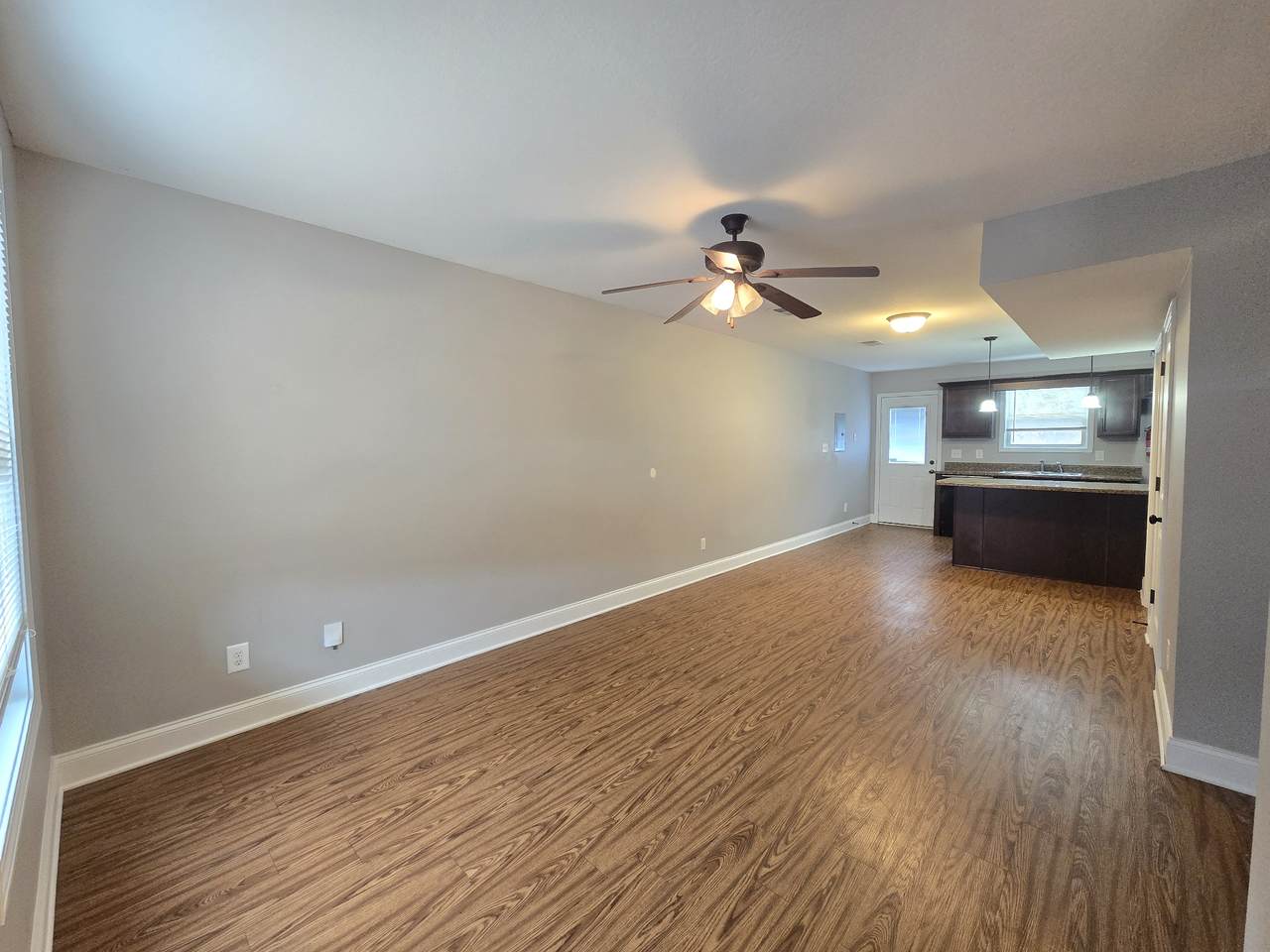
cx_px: 635
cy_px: 476
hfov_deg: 106.2
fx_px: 477
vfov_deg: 89.9
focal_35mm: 13
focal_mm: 2.2
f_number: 2.2
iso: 400
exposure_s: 1/60
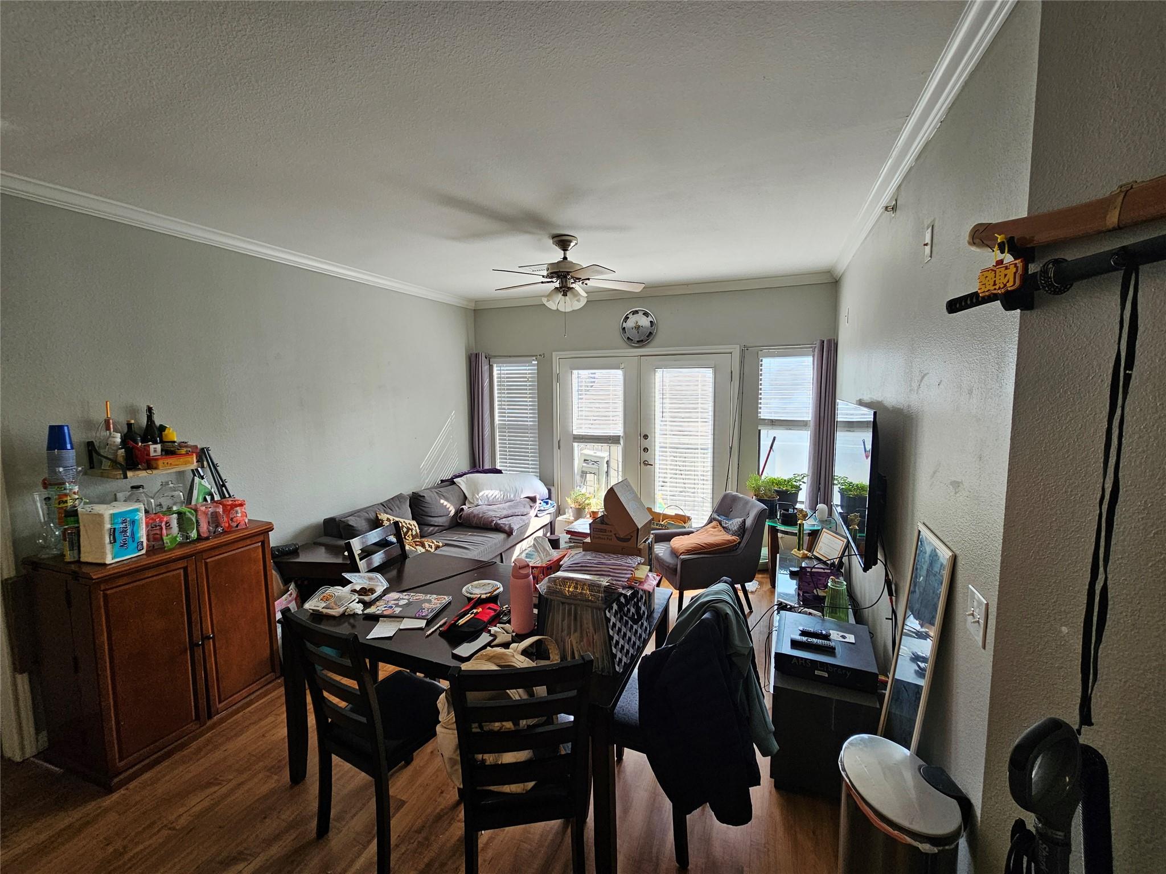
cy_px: 437
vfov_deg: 89.9
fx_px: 438
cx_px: 583
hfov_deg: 106.2
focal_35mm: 13
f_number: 2.2
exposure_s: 1/120
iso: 64
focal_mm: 2.2
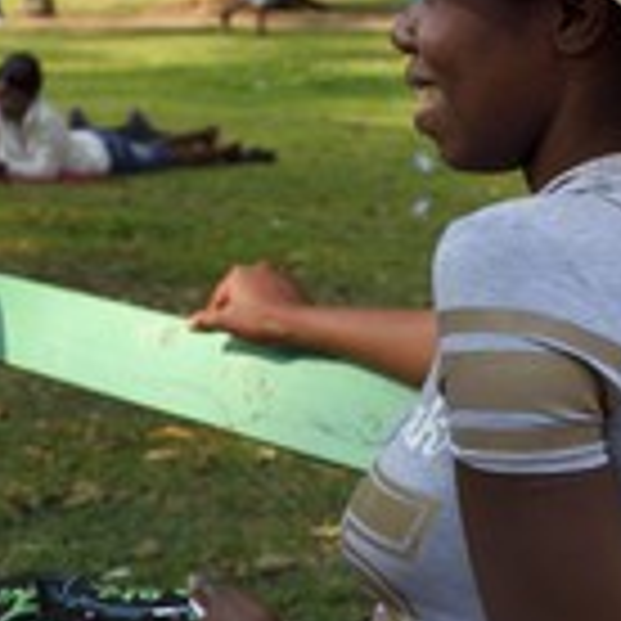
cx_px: 216
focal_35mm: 98
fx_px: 1989
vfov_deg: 17.7
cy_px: 284
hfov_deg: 17.7
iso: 200
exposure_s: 1/250
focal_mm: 38
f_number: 6.3
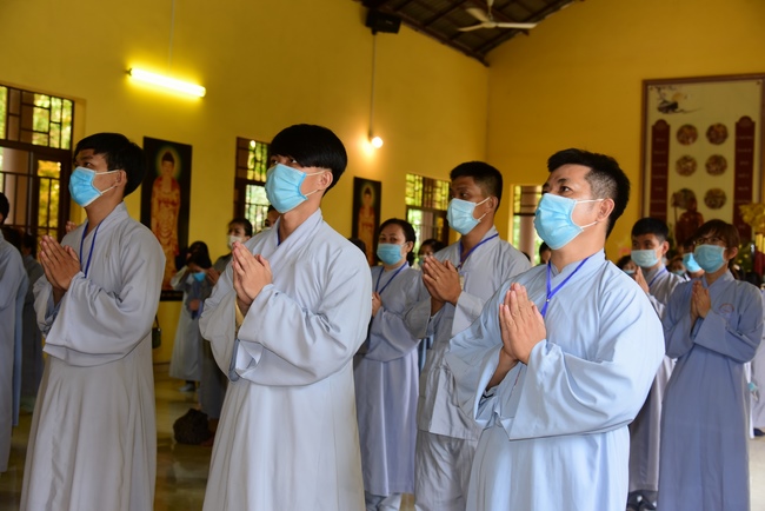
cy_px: 256
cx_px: 382
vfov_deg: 29.3
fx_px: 978
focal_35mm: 46
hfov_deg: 42.7
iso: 640
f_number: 4.5
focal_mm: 46
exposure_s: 1/100
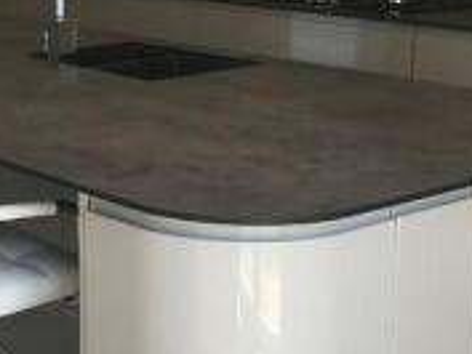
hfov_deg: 20.5
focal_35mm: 92
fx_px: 1255
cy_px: 89
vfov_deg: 16.0
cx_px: -17
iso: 32
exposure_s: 1/100
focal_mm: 3.99
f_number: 1.8
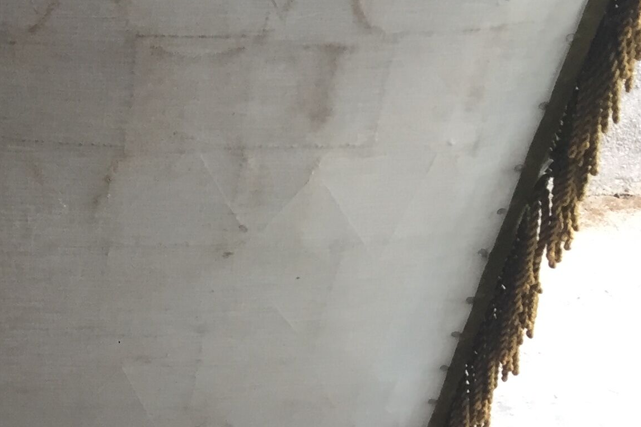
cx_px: -190
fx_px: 1531
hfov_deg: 21.4
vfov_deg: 15.9
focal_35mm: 86
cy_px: 146
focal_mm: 4.15
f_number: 2.2
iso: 32
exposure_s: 1/33
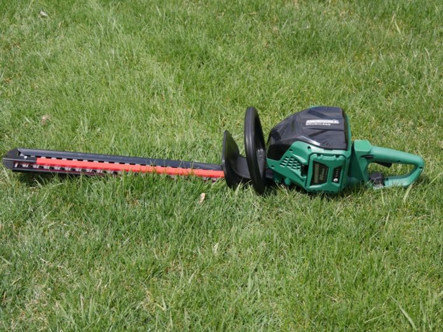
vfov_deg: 18.4
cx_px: 222
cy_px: 166
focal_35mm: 80
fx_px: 1024
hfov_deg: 24.4
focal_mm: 40
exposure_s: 1/800
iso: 200
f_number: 4.7
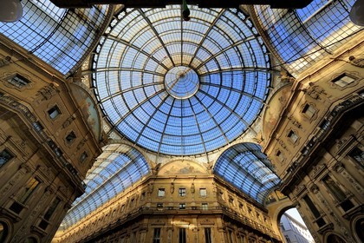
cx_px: 182
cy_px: 122
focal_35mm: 14
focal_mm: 14
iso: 400
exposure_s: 1/125
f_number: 10
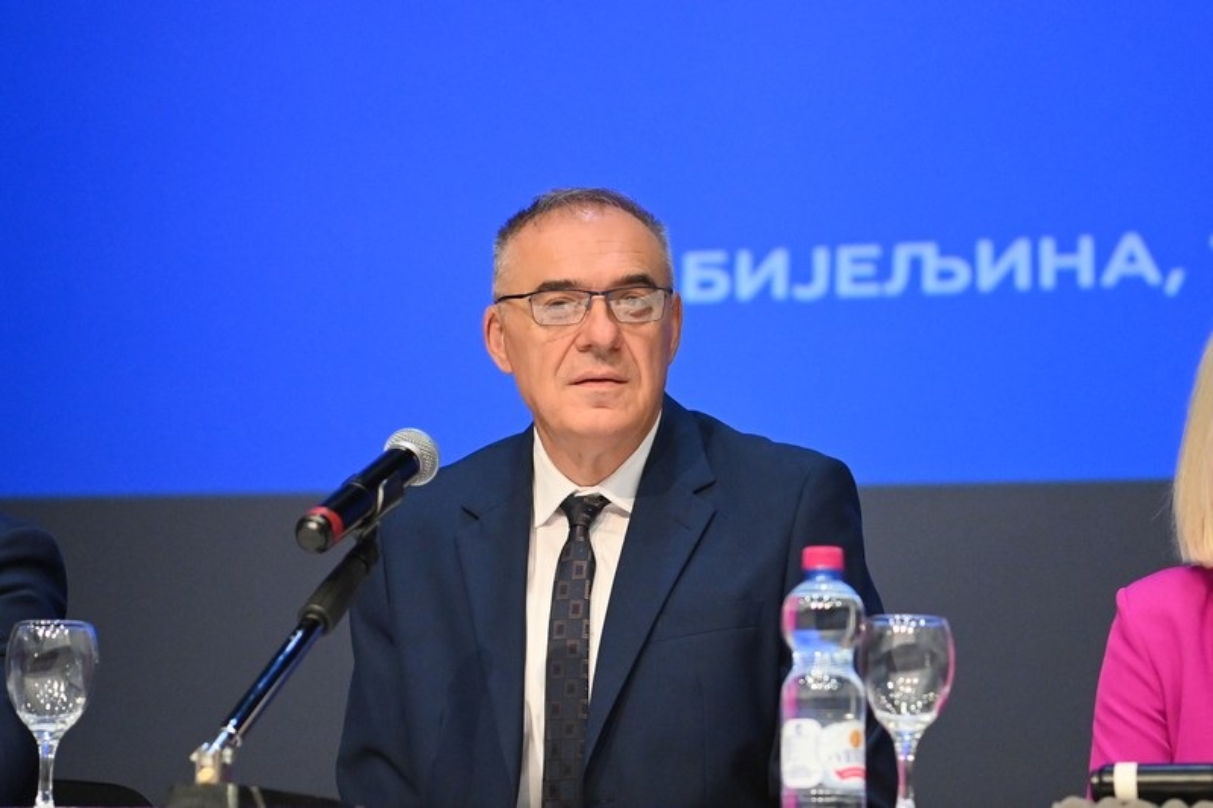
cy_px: 404
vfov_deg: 13.0
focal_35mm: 105
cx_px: 606
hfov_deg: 19.5
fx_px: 3537
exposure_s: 1/320
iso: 6400
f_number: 2.8
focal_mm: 70
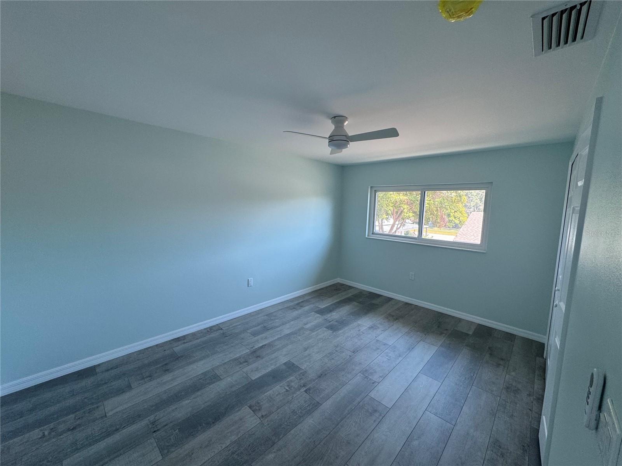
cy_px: 233
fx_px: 252
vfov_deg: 85.7
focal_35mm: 14
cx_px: 311
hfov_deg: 102.1
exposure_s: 1/99
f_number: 2.2
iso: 125
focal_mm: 2.22
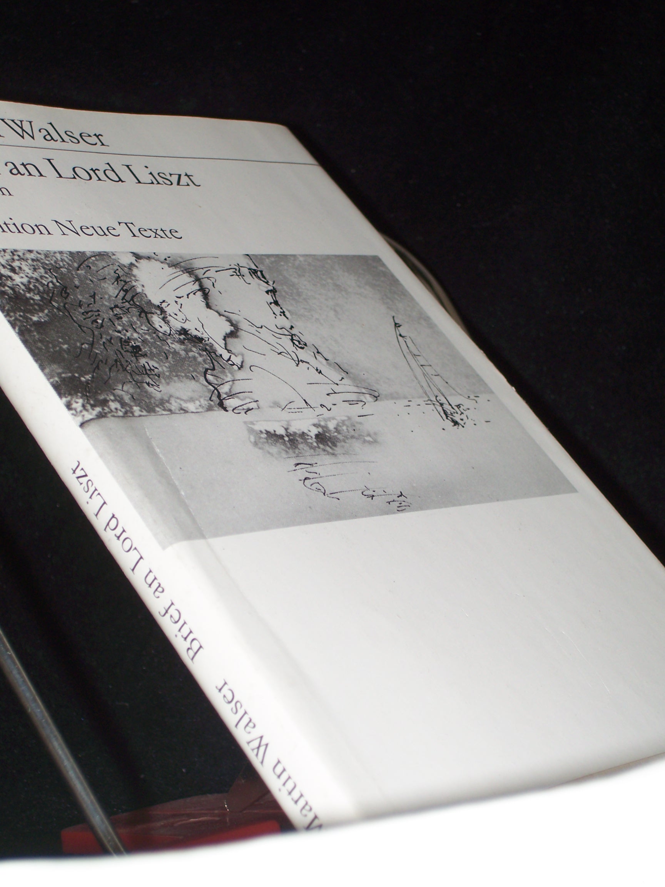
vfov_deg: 23.8
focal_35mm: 82
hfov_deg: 18.0
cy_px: 444
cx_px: 332
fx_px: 2100
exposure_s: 1/80
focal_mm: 13.6
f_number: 4
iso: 80
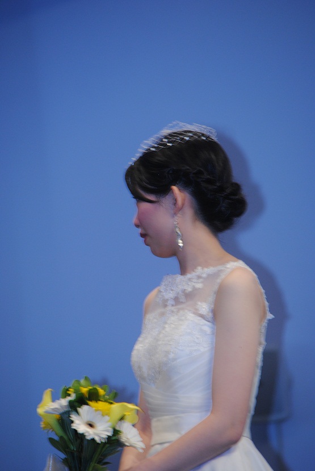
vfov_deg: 6.5
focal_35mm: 315
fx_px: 4122
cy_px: 236
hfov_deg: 4.4
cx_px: 158
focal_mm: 210
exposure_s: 1/15
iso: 400
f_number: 5.3
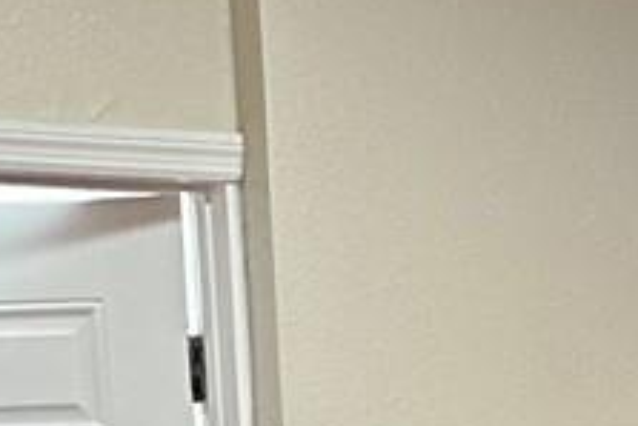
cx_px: 412
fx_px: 3174
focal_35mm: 179
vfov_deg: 7.1
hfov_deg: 11.5
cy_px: 1129
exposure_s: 1/60
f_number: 1.78
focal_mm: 6.86
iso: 400
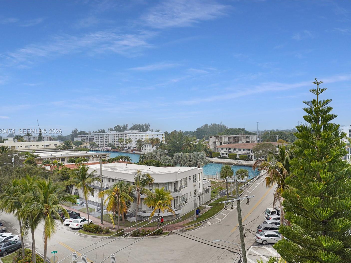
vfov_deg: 40.7
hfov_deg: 52.6
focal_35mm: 35
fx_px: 355
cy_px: 132
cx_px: 184
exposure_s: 1/160
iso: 50
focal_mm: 32
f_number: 4
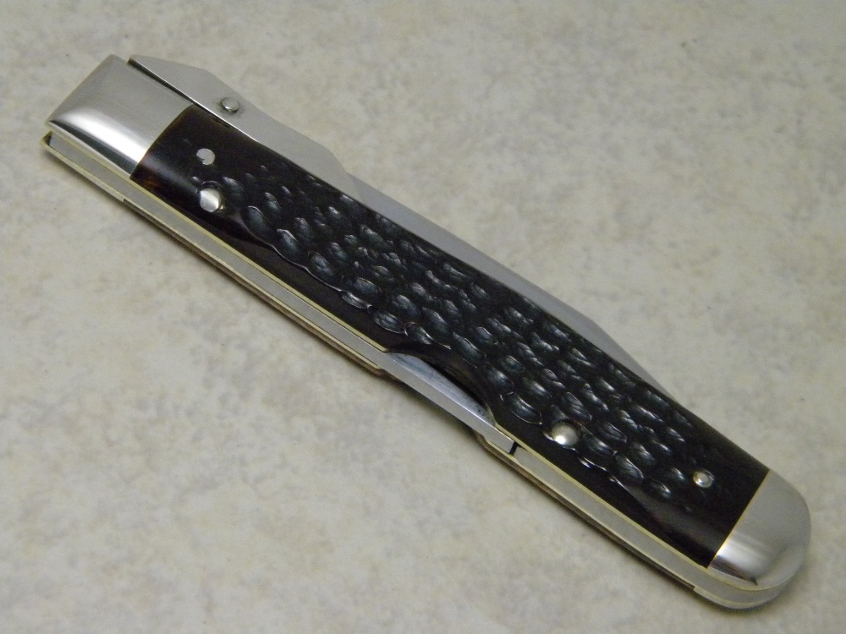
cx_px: 423
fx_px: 2566
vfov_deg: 14.1
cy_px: 317
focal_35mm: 105
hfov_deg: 18.7
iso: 800
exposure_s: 1/45.5
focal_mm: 19
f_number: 4.7
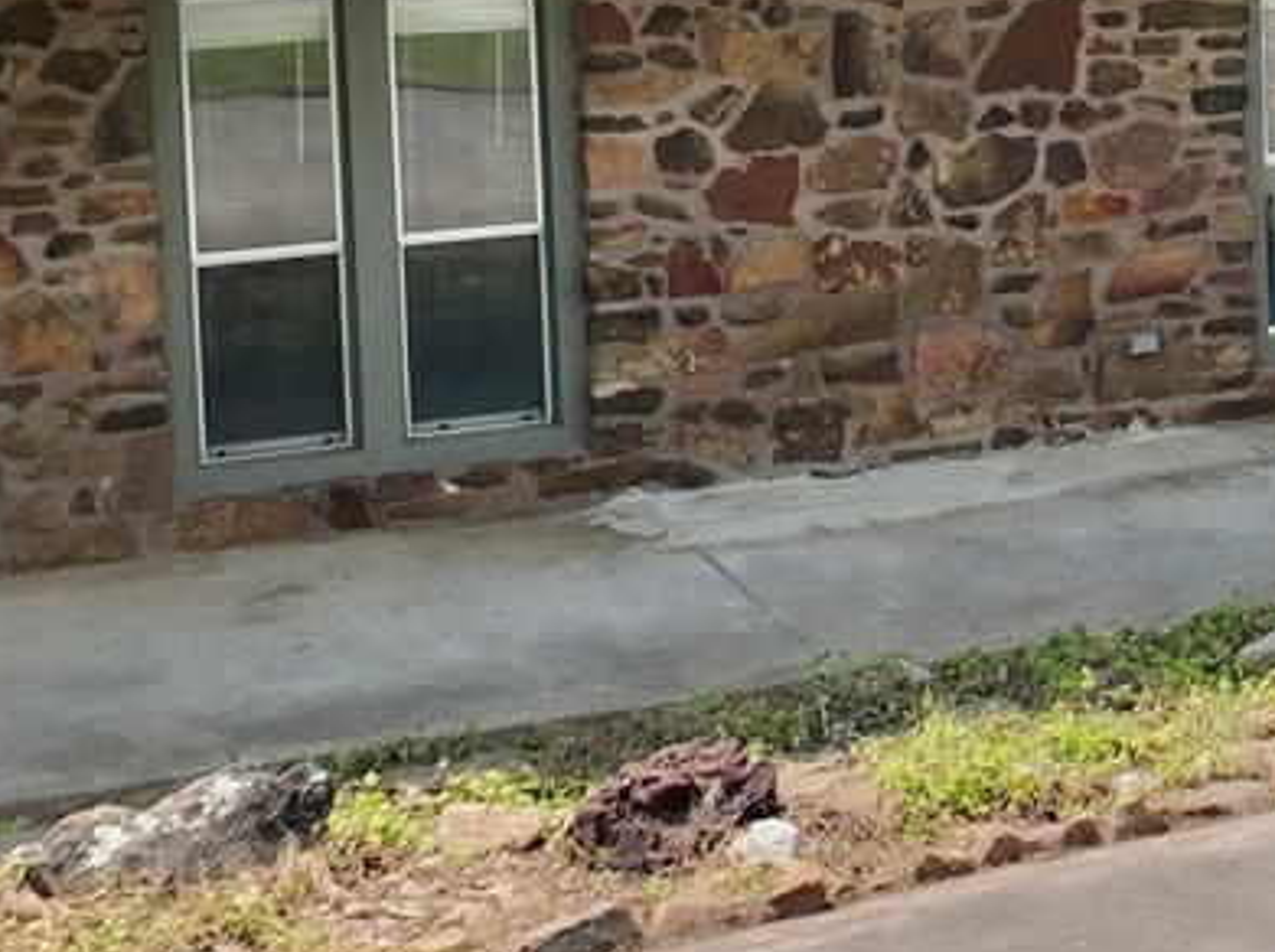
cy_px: -49
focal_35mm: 118
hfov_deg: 15.8
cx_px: 1686
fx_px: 4340
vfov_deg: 12.3
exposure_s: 1/2500
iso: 230
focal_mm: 12.29
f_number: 2.8
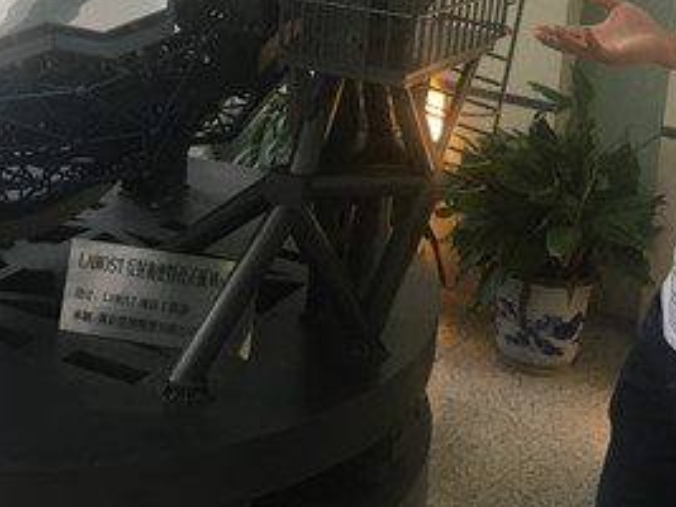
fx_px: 1230
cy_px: 44
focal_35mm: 63
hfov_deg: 30.7
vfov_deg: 22.7
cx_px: 306
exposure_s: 1/17
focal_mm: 4.15
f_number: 2.2
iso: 40
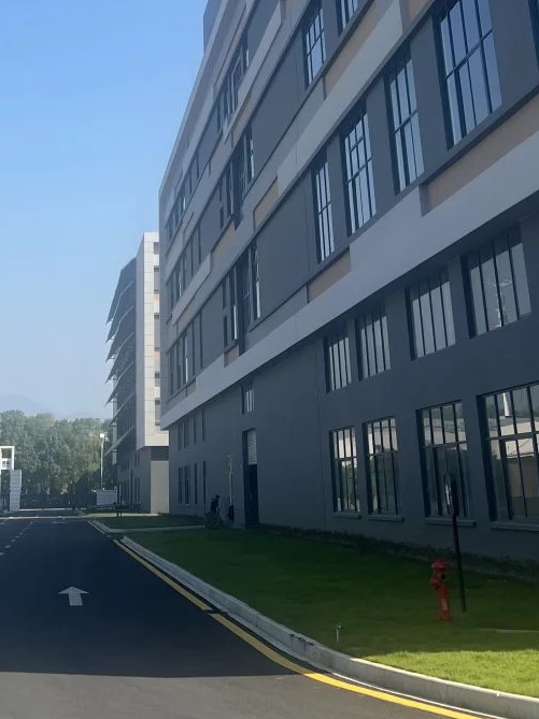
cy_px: -3
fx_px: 1164
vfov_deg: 31.7
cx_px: 174
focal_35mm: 56
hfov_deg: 25.9
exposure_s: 1/2994
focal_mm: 5.7
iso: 50
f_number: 1.5
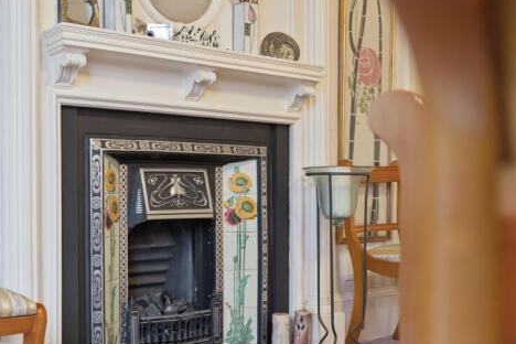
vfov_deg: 27.5
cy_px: 176
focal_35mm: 49
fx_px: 702
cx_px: 168
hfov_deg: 39.8
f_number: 4
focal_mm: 35
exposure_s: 1/50
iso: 3200
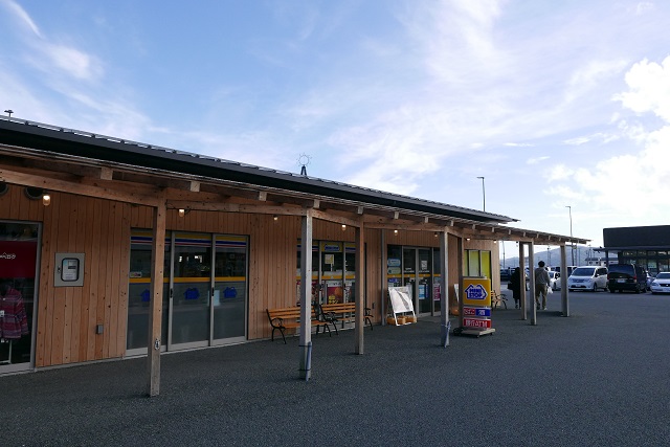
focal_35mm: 24
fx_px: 447
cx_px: 335
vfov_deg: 53.2
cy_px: 224
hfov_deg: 73.7
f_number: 5.6
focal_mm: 10.9
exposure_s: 1/800
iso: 400
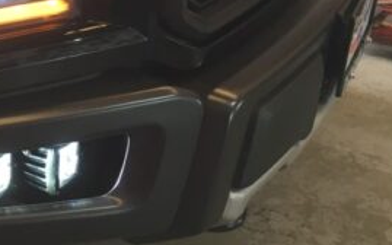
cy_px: -49
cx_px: -82
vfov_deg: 15.7
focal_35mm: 80
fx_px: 854
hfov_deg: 23.5
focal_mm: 4.15
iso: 50
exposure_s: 1/30
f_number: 2.2
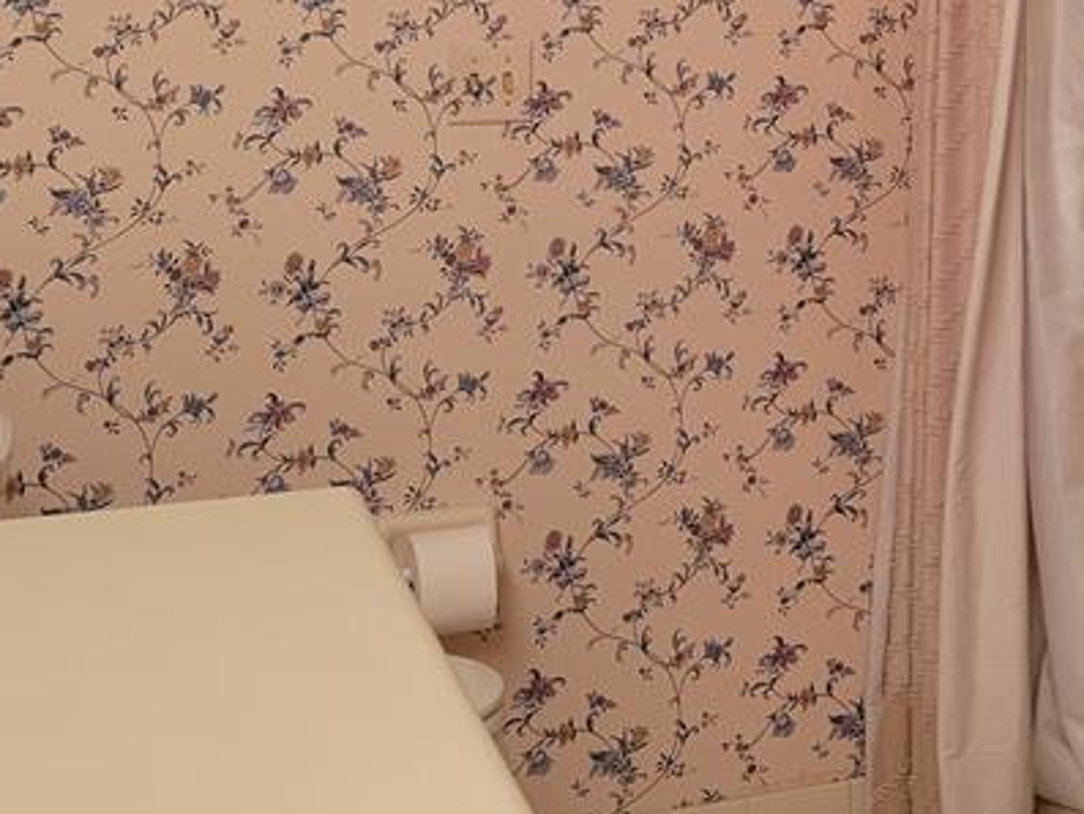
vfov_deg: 20.4
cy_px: -178
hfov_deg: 28.1
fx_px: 2099
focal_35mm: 67
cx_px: 939
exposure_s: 1/120
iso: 200
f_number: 1.8
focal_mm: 5.4
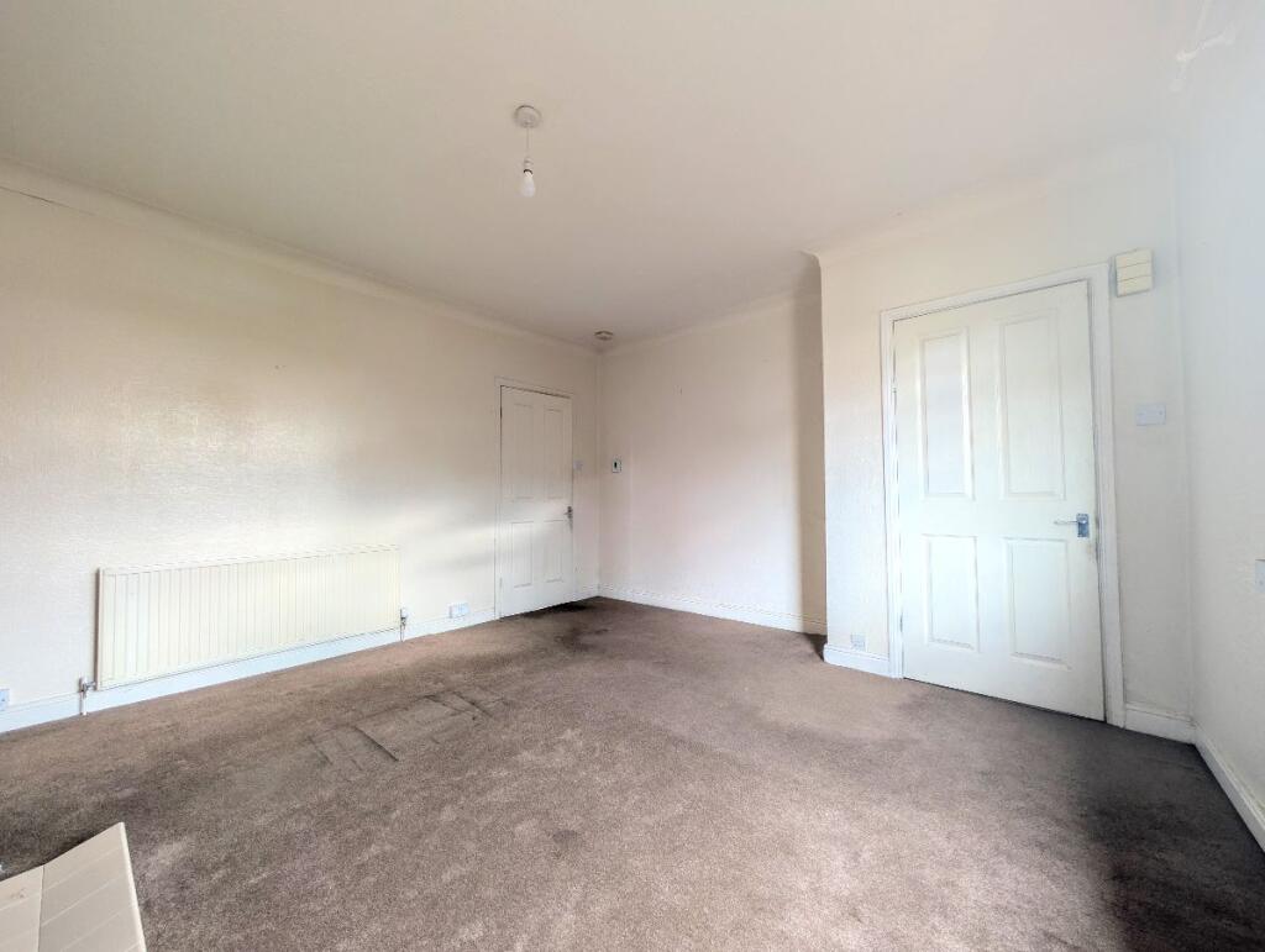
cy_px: 476
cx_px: 632
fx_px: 439
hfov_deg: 110.5
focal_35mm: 12
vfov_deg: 94.6
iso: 70
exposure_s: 1/15
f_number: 1.7
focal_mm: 2.02
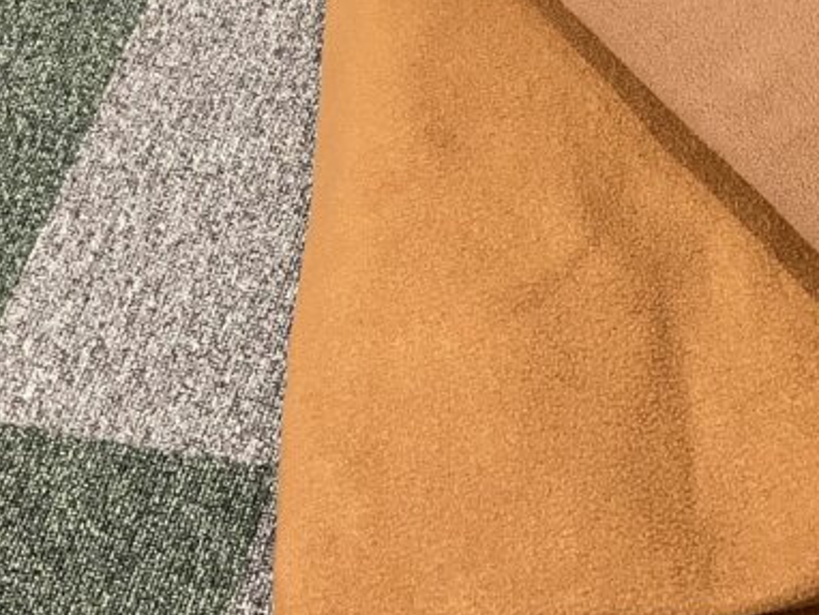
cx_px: 819
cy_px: 118
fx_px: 1776
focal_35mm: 75
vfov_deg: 19.4
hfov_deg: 24.8
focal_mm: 3.99
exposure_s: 1/60
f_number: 1.8
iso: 320
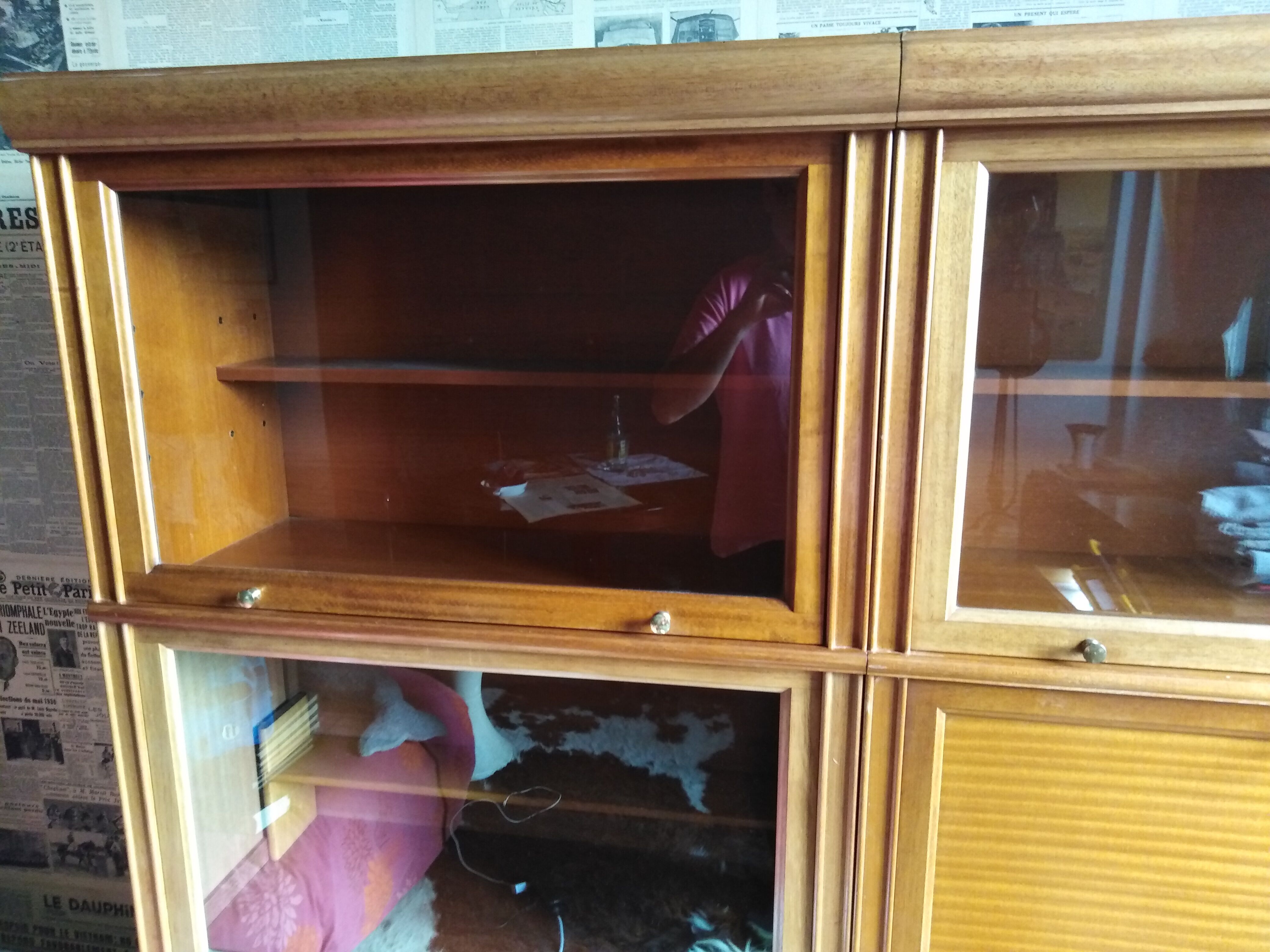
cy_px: 476
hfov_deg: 69.4
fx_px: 917
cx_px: 635
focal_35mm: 25
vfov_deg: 54.9
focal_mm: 3.46
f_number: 2.2
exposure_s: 1/20
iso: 471
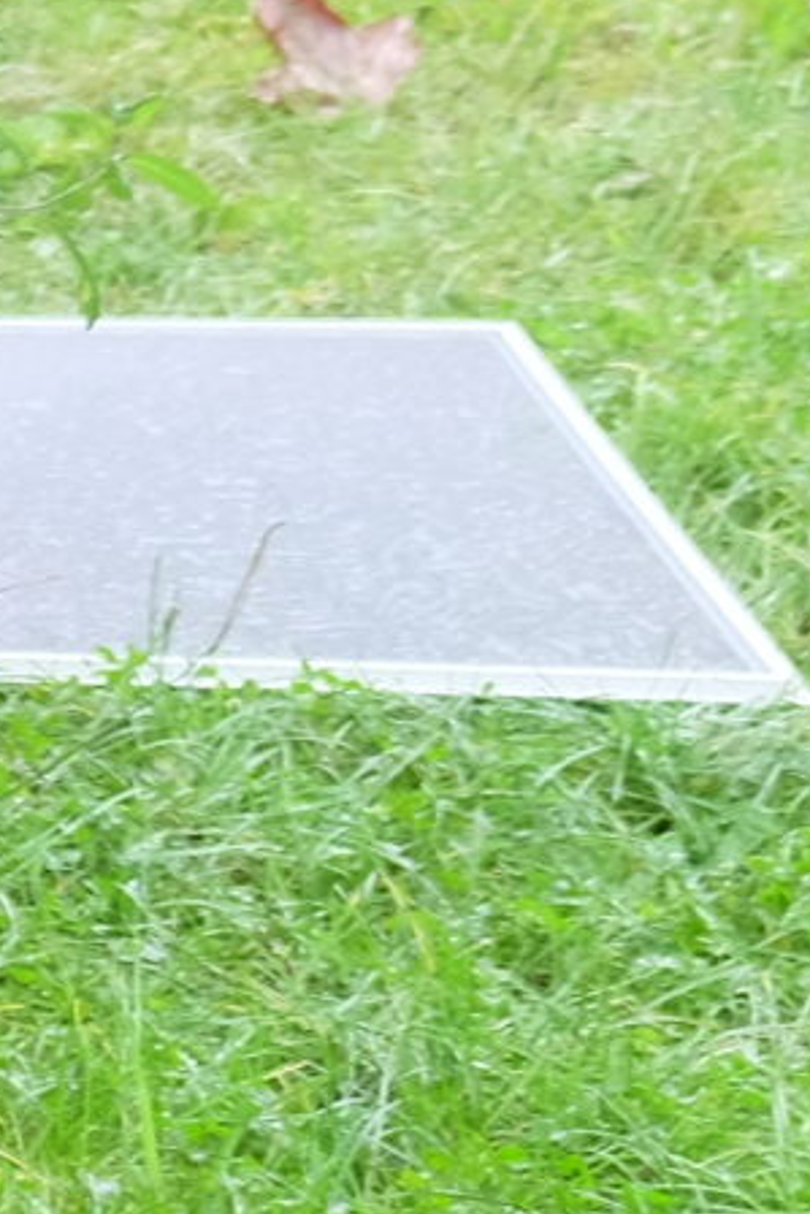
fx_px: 5969
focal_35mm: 177
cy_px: 85
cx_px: -2013
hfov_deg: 6.7
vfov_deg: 11.5
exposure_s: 1/85
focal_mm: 20.5
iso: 400
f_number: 3.2
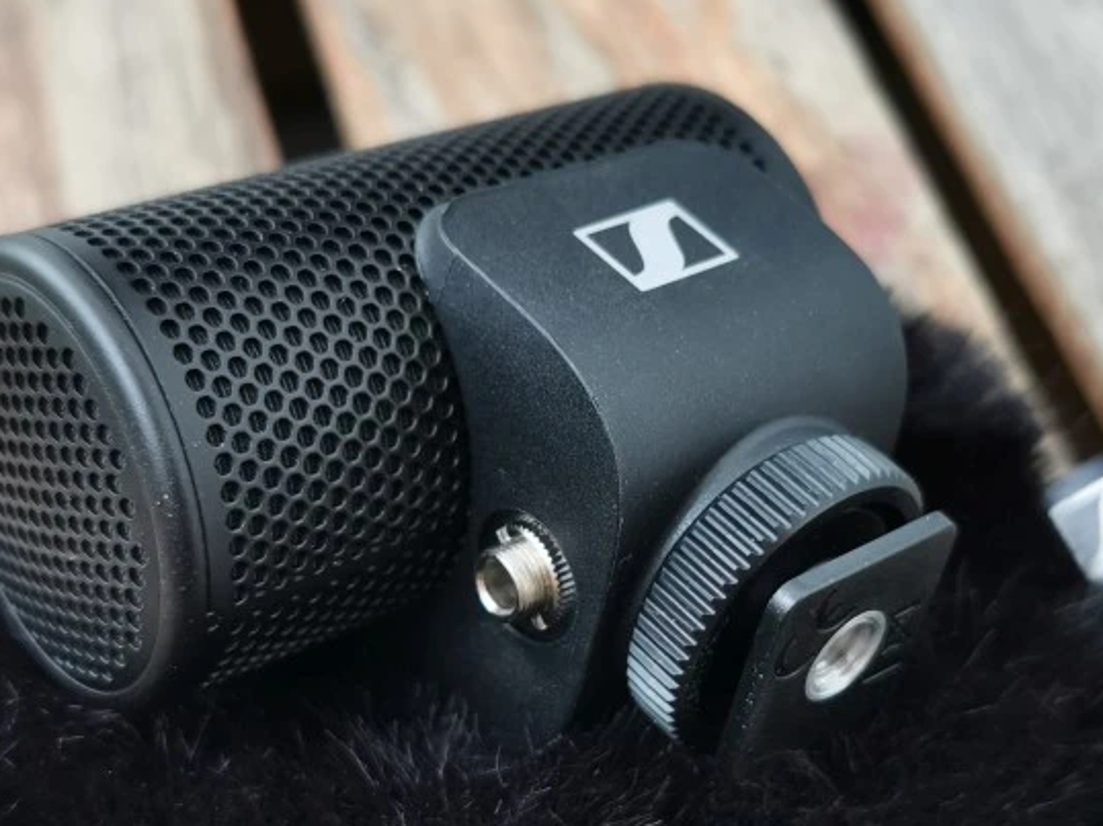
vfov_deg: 23.9
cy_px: 557
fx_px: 1943
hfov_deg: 31.7
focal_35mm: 61
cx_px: 560
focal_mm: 5.56
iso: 125
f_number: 1.6
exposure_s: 1/50
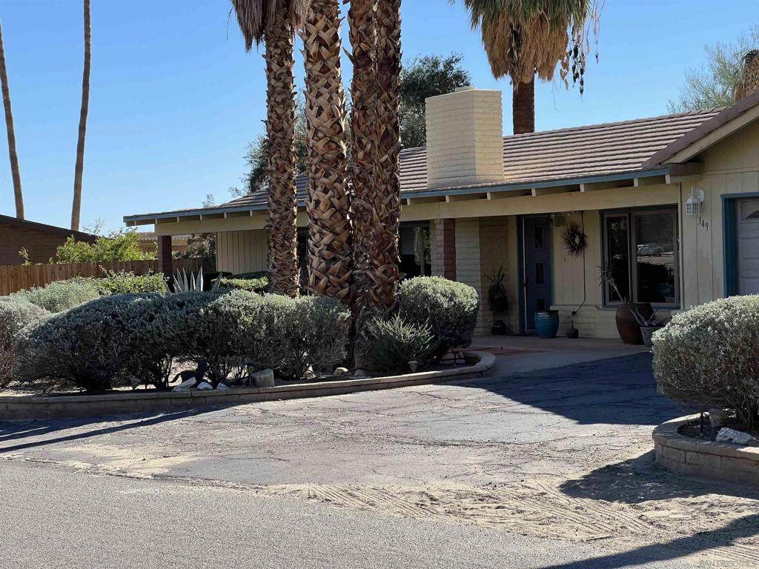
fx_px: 1688
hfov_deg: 25.3
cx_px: 380
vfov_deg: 19.1
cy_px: 284
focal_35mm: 77
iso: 32
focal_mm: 9
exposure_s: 1/595
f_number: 2.8
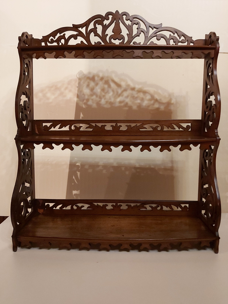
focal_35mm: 26
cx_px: 114
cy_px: 152
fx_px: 228
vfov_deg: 67.3
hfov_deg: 53.1
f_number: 1.7
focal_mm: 3.92
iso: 320
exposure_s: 1/25
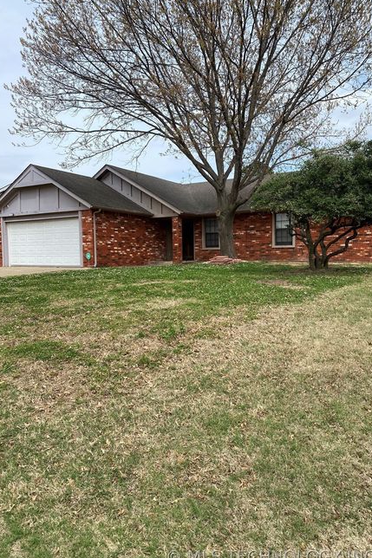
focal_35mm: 28
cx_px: 210
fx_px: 434
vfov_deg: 65.5
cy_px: 281
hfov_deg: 46.3
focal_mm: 4.25
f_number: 1.8
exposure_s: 1/2141
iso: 32
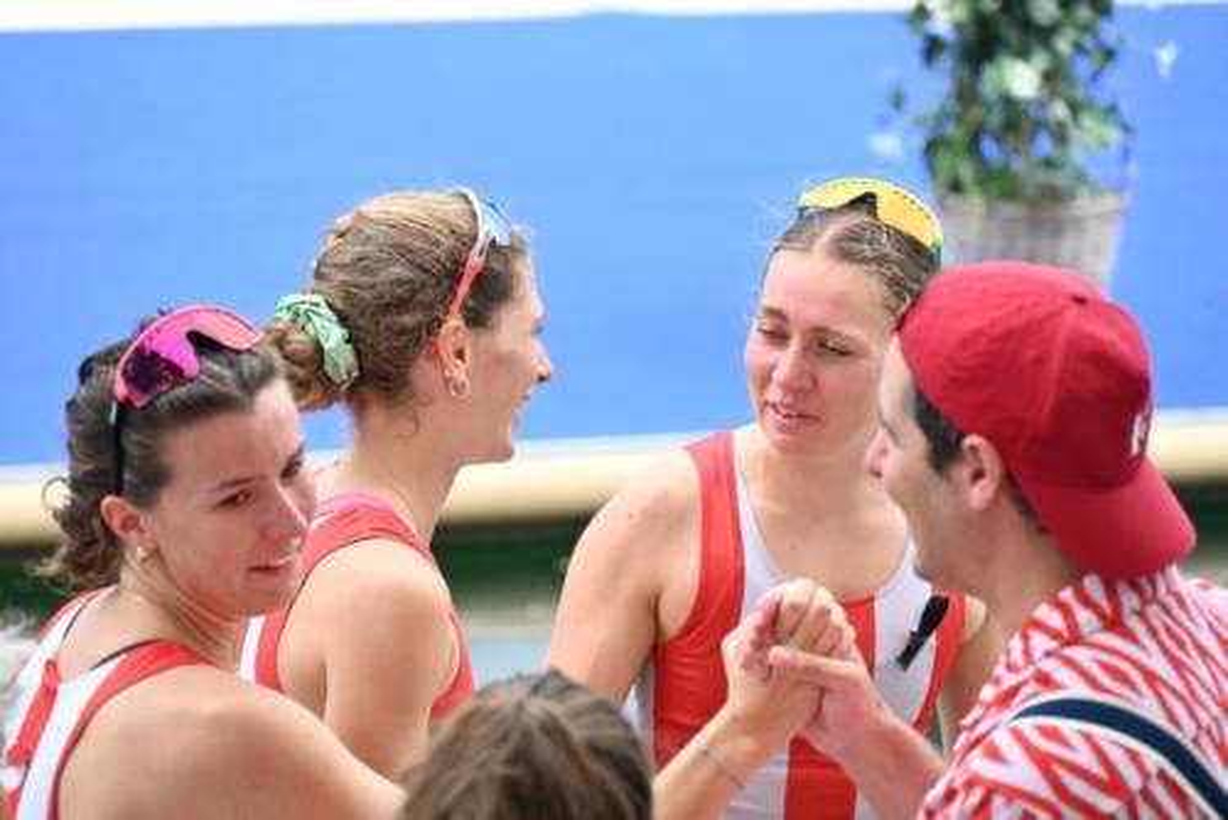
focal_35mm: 200
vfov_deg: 6.9
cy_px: 410
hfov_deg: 10.3
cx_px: 614
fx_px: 6826
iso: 450
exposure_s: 1/250
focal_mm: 200
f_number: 6.3
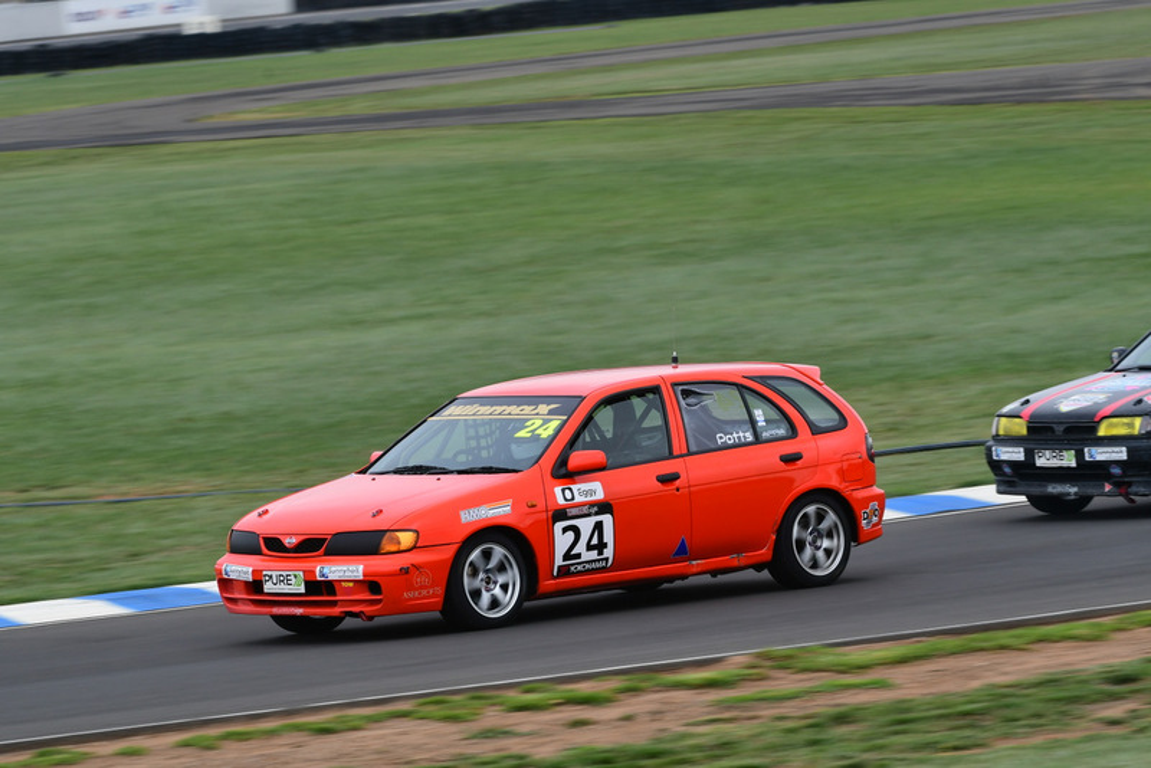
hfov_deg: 6.9
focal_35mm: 300
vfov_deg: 4.6
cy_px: 384
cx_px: 576
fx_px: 9595
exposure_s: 1/250
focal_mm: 200
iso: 320
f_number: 10
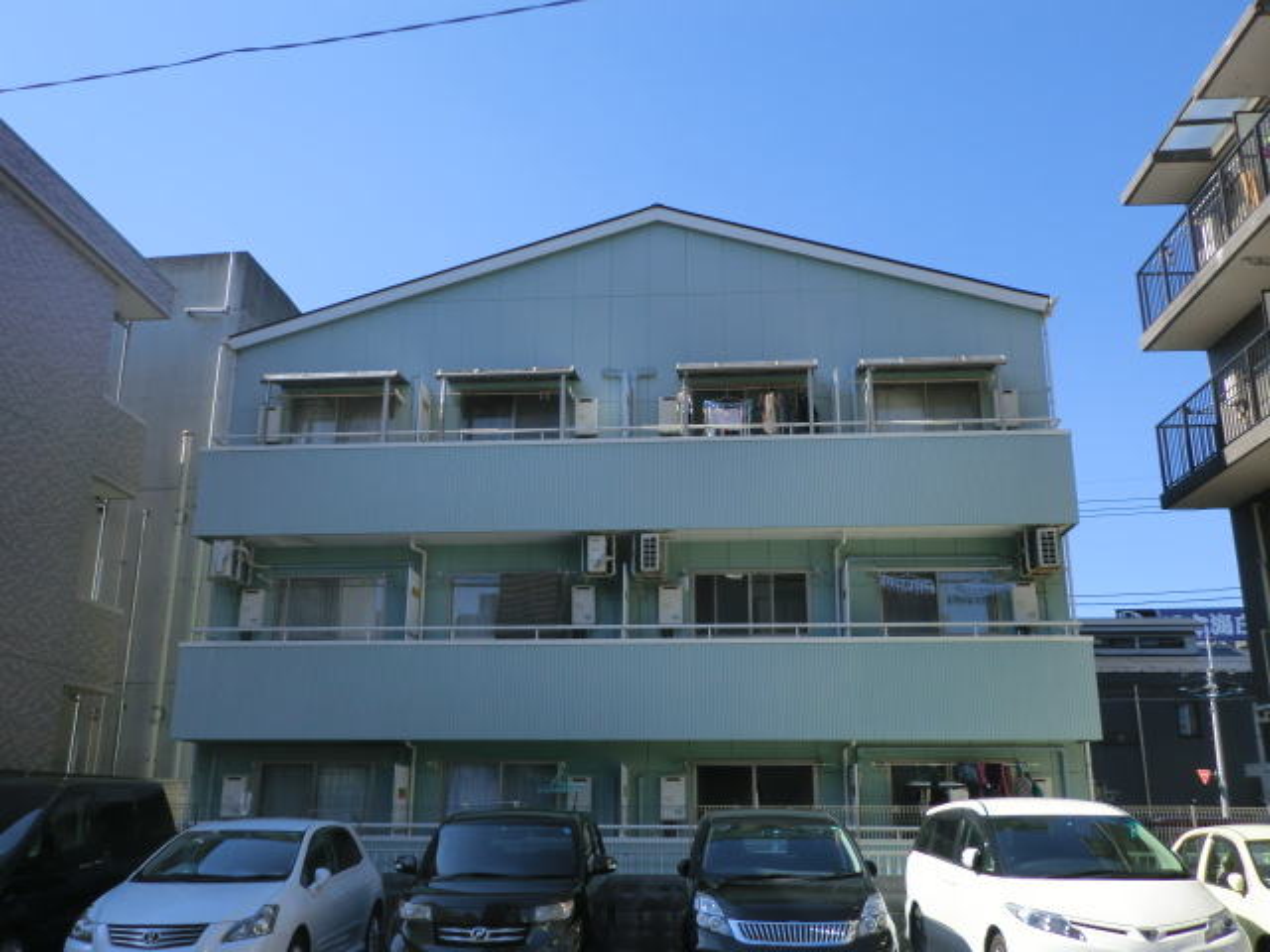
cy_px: 476
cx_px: 635
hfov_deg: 56.8
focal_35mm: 32
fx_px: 1174
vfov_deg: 44.2
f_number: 3.5
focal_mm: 5.8
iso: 50
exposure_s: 1/400
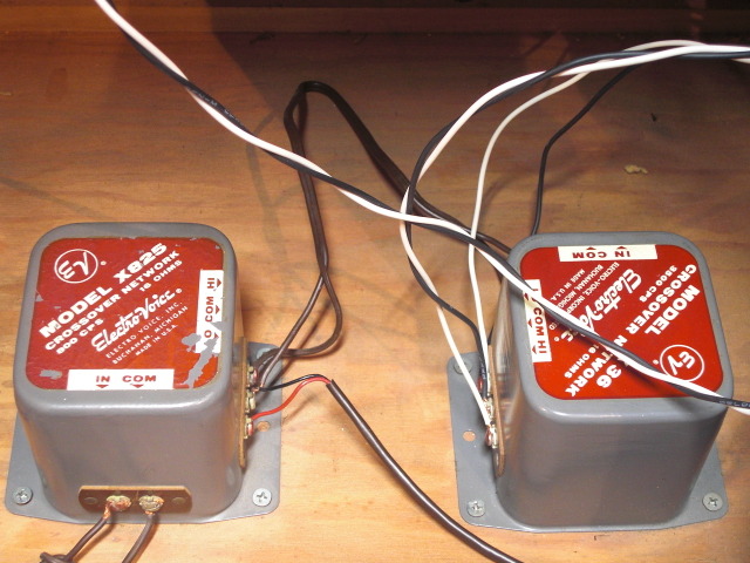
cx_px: 375
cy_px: 282
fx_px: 1430
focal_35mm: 66
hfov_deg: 29.4
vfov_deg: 22.3
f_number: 4.1
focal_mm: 11.7
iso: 200
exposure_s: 1/2
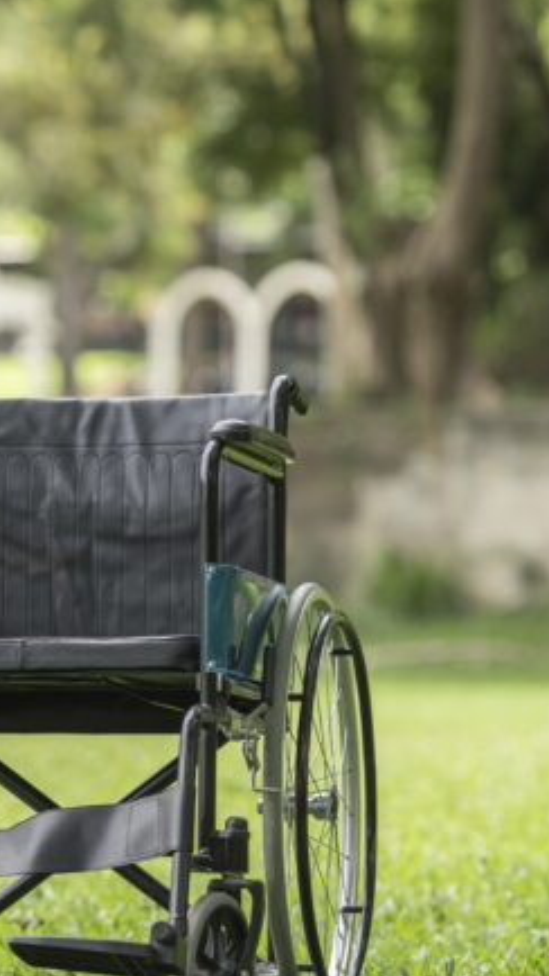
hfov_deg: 5.6
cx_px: 126
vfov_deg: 10.0
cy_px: 563
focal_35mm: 215
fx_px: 5566
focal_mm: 116
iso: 250
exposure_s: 1/640
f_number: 2.8
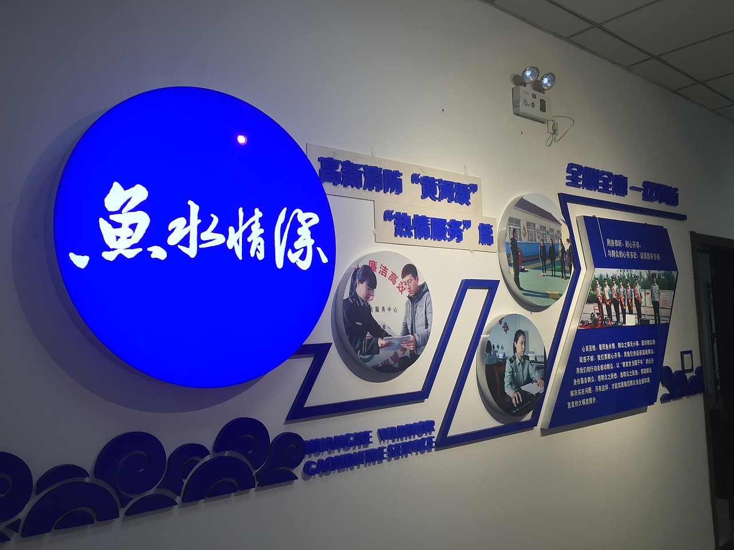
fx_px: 615
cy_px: 275
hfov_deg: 61.7
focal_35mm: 29
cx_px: 367
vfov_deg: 48.2
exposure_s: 1/40
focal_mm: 4.15
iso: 32
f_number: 2.2
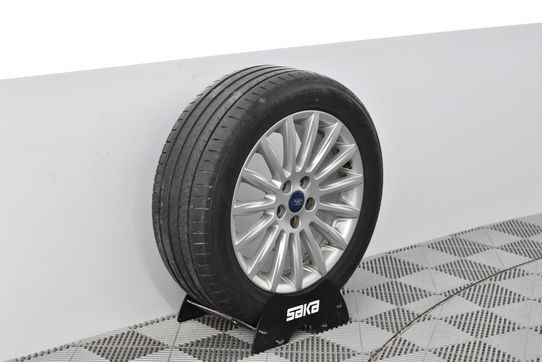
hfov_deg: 27.0
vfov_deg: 18.2
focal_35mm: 75
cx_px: 271
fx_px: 1129
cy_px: 181
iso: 3200
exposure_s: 1/50
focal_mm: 50
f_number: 5.6
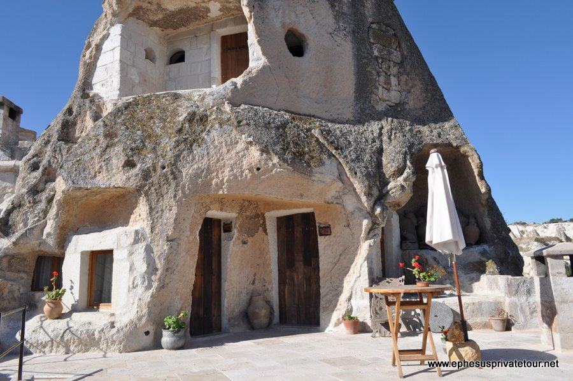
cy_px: 190
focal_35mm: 27
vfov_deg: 47.8
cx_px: 286
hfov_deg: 67.4
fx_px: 429
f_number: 9
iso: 200
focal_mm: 18
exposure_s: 1/320
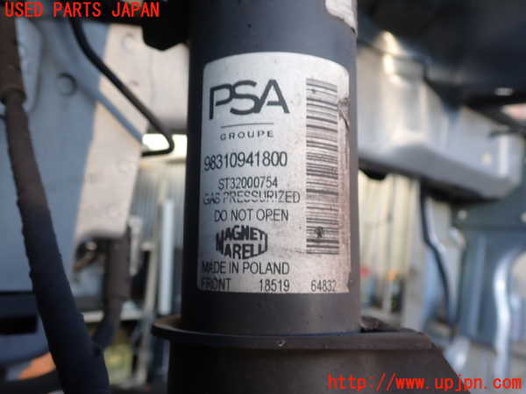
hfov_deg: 60.0
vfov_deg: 46.8
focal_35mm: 30
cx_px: 263
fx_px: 456
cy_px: 197
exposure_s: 1/60
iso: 100
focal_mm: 5.4
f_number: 3.2
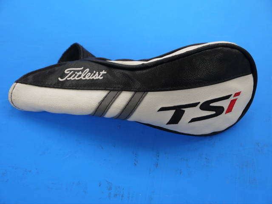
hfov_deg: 38.2
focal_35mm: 50
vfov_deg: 29.1
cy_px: 102
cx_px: 136
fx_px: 393
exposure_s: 1/60
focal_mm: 25
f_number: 4.6
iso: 250
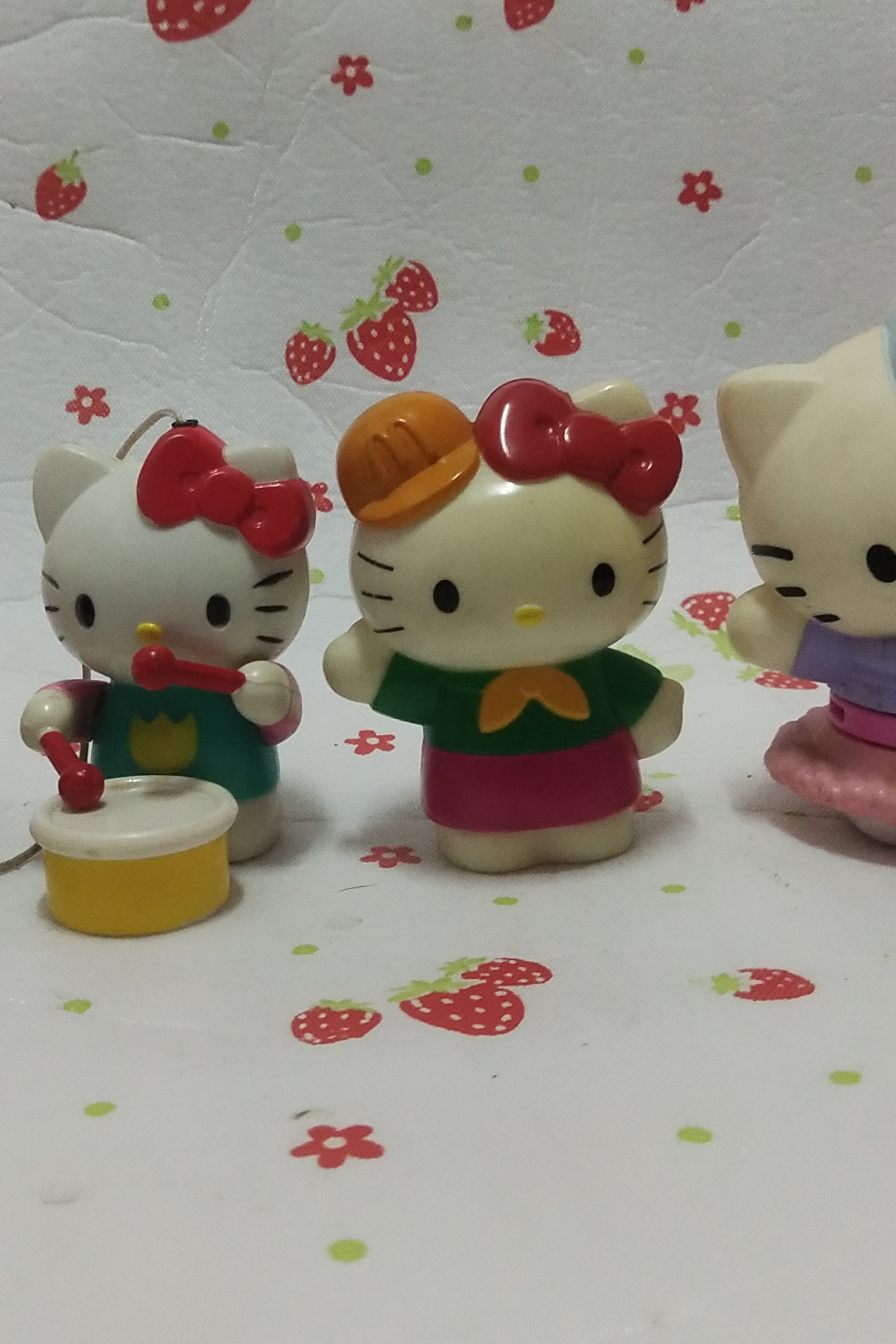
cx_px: 314
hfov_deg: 24.5
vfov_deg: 36.1
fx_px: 2053
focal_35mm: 55
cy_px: 555
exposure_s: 1/33.3
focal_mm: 3.95
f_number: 1.8
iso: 363
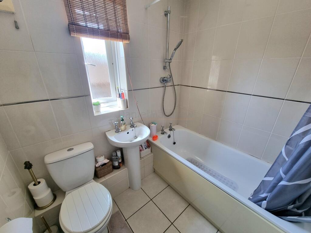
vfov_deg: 89.9
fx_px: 117
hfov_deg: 106.2
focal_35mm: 13
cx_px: 156
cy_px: 116
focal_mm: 2.2
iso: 64
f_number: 2.2
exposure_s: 1/60.2
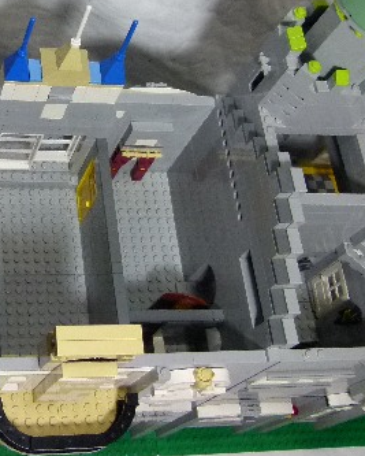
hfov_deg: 24.6
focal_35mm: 60
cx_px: 30
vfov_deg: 31.1
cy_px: 147
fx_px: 809
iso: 320
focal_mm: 5.7
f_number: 3
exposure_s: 1/60
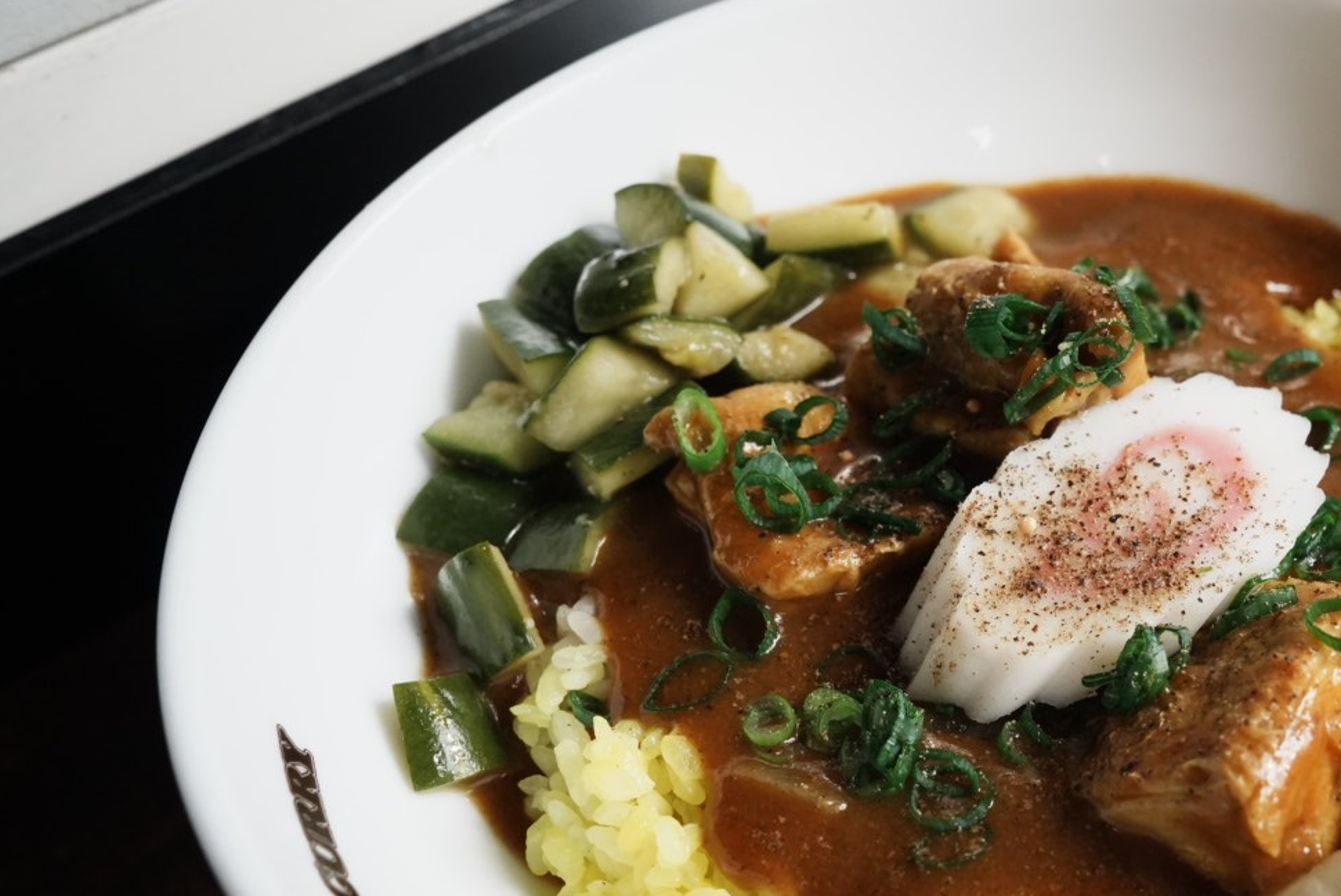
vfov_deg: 24.6
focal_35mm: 55
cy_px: 584
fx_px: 2050
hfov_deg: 34.8
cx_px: 1114
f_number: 7.1
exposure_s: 1/500
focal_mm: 33
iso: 2000
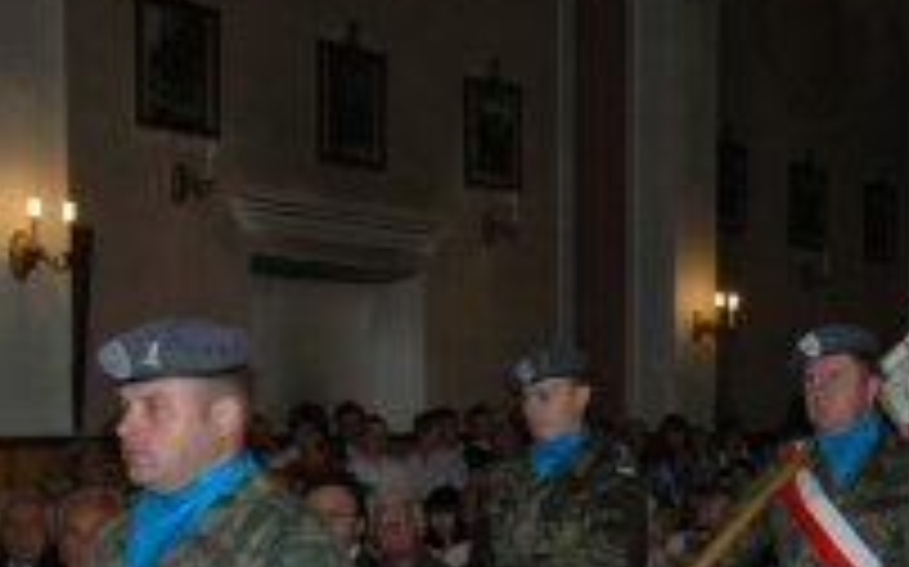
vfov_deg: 18.5
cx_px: 940
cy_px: 608
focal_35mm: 68
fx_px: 1684
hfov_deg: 28.1
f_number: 4
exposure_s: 1/60
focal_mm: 18
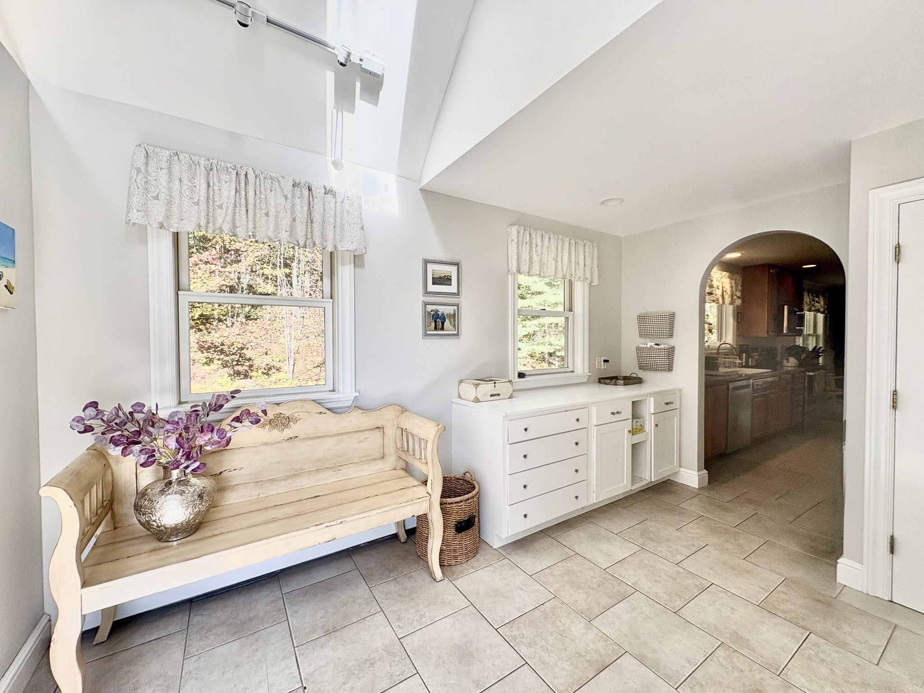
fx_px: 374
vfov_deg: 85.7
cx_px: 462
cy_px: 346
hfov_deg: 102.1
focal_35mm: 14
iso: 40
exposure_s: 1/99
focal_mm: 2.22
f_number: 2.2
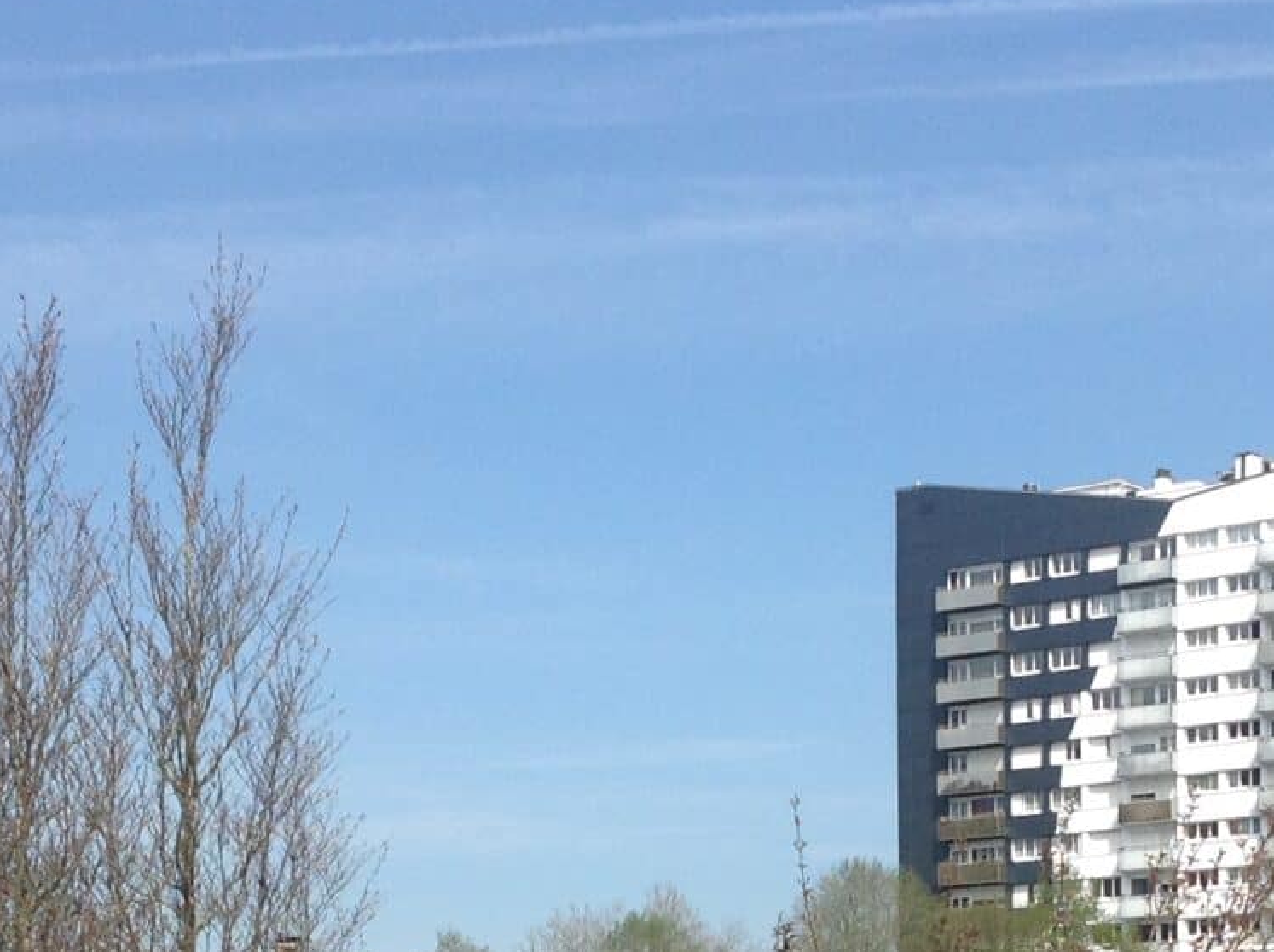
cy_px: 1257
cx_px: 694
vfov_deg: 14.7
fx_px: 3528
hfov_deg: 20.5
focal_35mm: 96
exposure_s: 1/2016
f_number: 2.4
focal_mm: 4.28
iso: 50
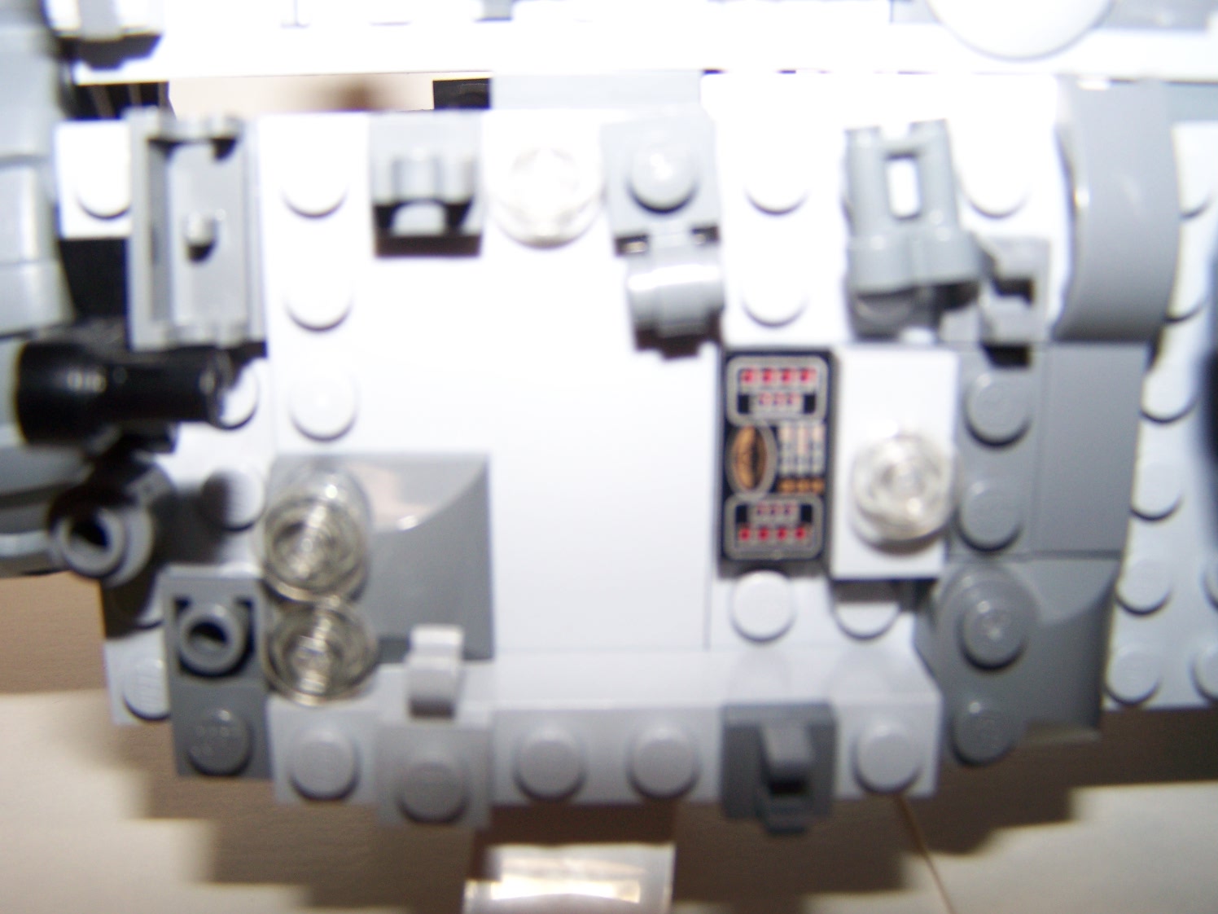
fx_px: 1337
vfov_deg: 37.7
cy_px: 457
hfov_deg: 49.0
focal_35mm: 38
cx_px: 609
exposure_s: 1/60
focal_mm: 6.3
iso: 80
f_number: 2.8
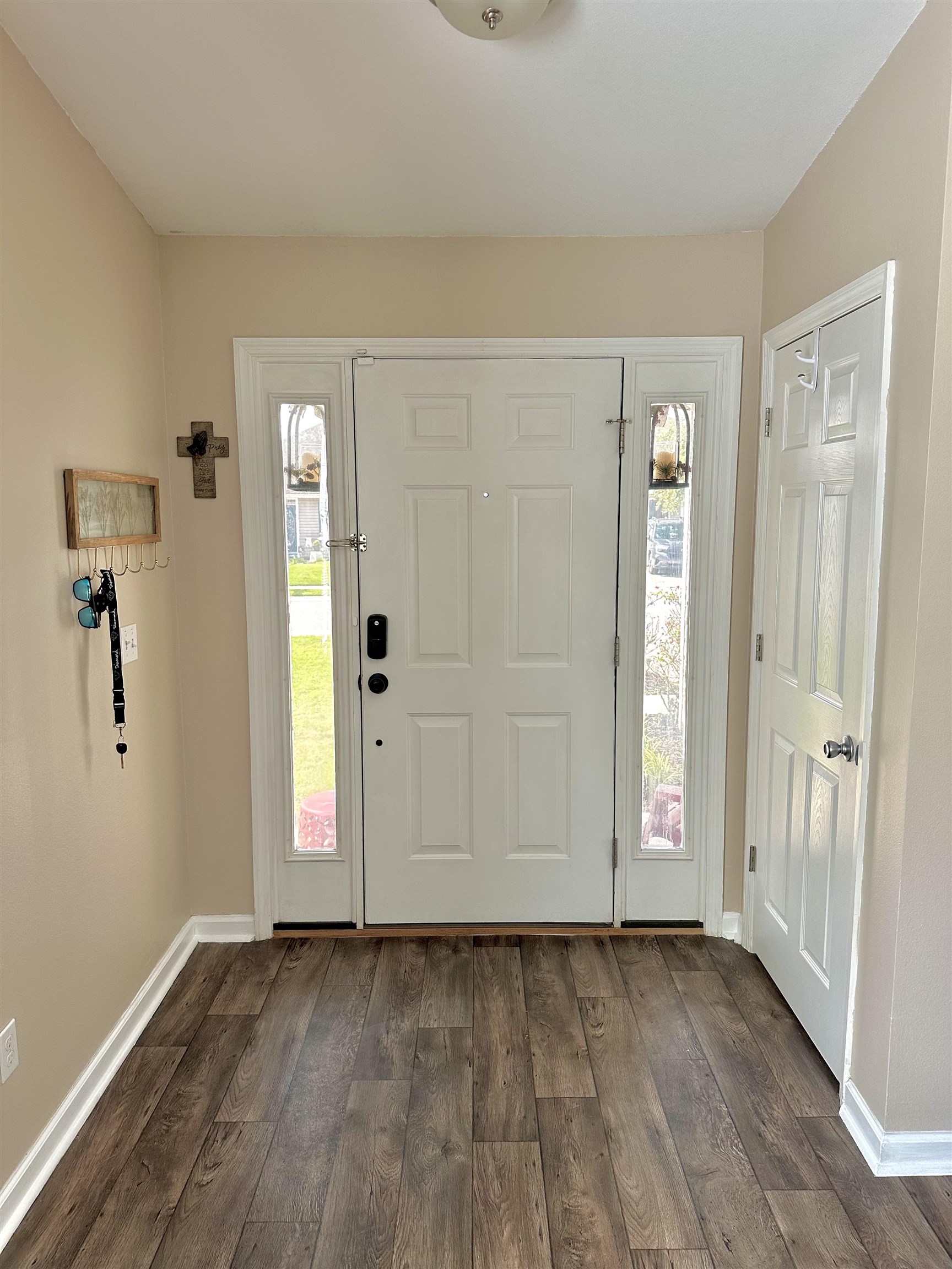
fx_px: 880
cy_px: 634
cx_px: 476
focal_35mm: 24
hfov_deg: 56.8
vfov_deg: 71.6
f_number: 1.78
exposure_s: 1/60
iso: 160
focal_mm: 6.86
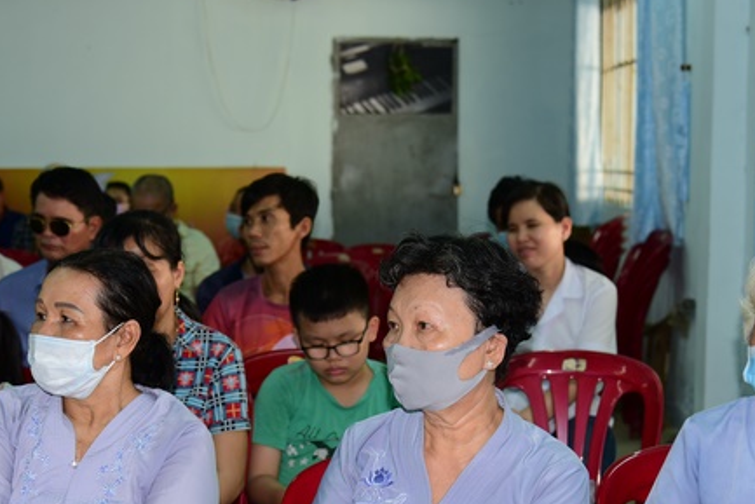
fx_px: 1447
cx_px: 326
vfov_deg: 19.7
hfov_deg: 29.2
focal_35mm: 69
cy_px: 328
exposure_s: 1/60
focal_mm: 46
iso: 320
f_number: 4
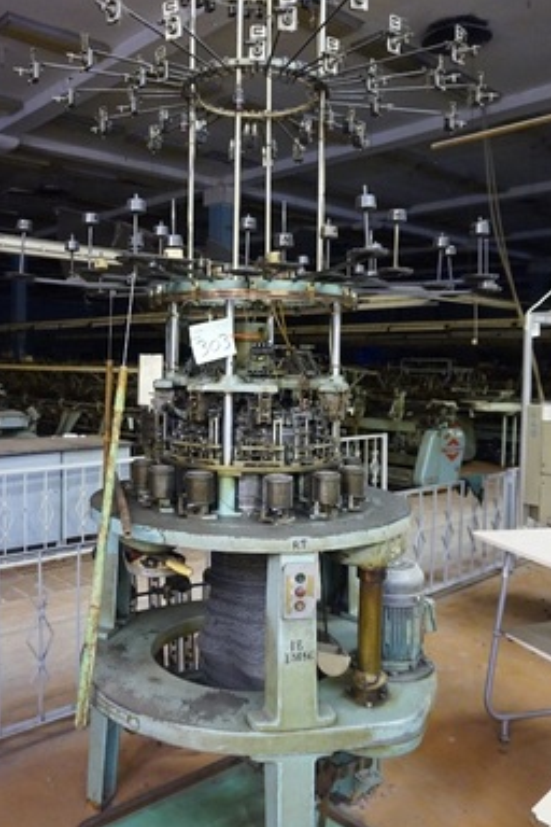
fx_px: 689
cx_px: 217
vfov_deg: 61.9
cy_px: 388
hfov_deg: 43.4
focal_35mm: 30
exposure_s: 1/13
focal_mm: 16
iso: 3200
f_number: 3.5
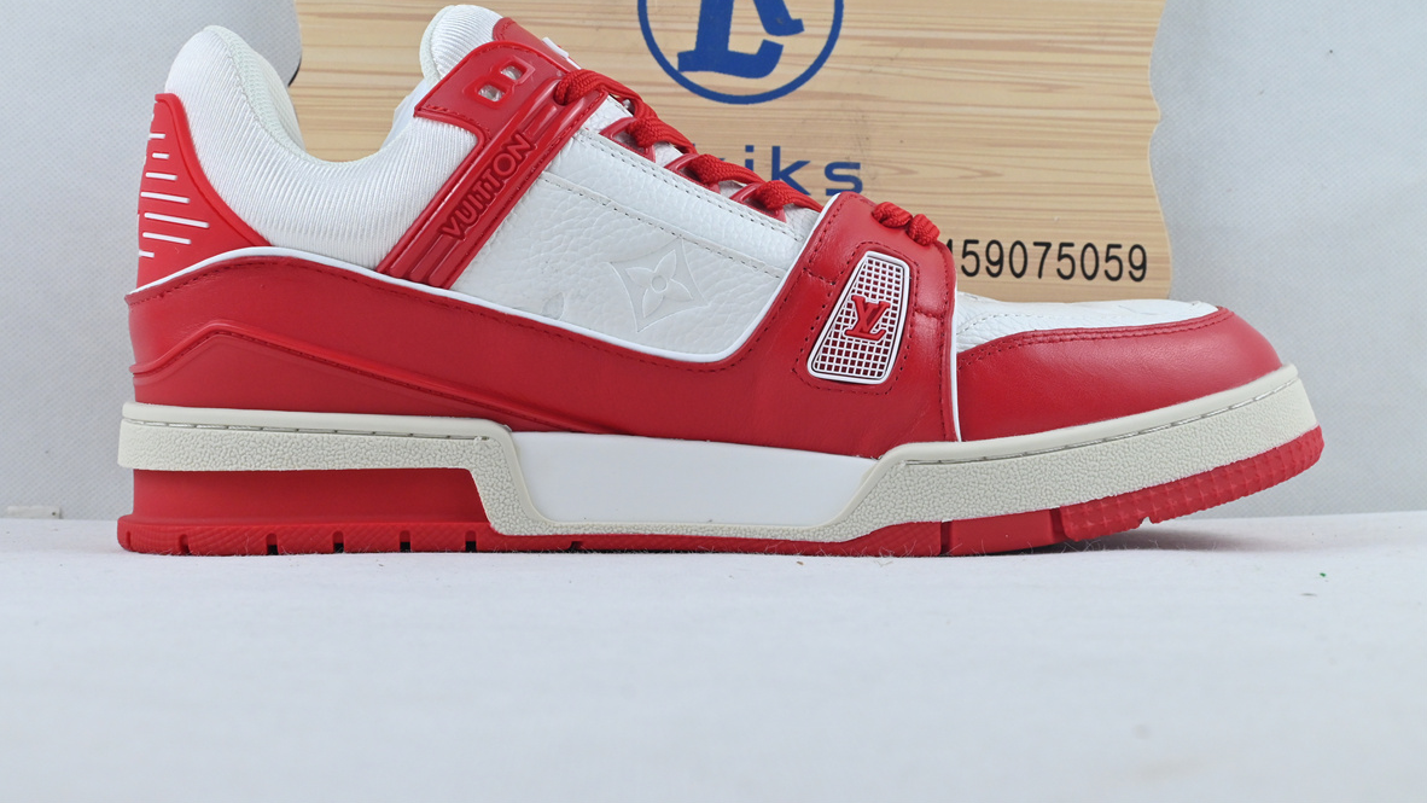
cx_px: 705
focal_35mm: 50
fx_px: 1902
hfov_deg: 41.1
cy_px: 322
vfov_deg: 23.8
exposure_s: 1/160
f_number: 10
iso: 1000
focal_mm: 31.5
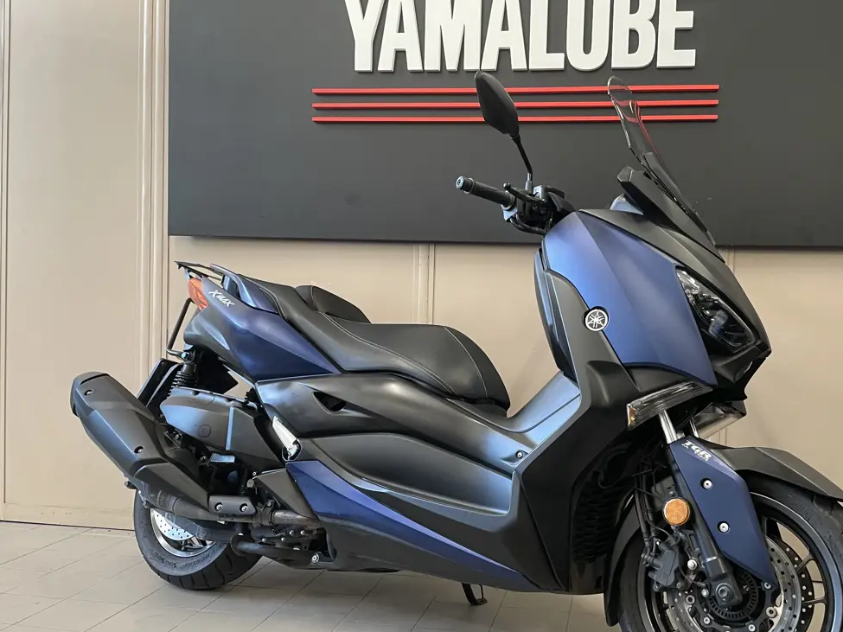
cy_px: 361
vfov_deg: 44.0
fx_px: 779
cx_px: 504
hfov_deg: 56.4
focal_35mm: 32
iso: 125
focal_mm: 4.2
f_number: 1.6
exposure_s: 1/60
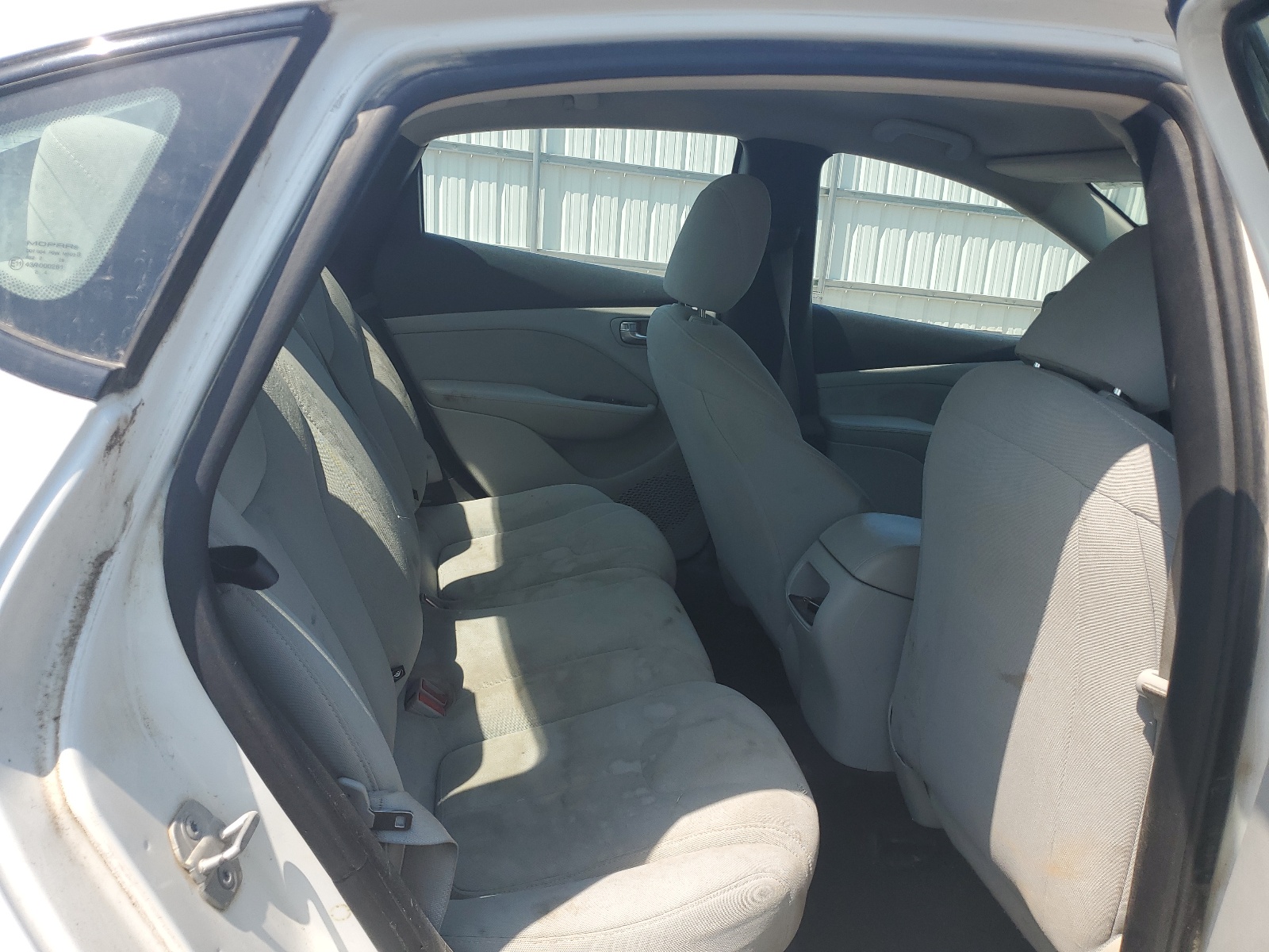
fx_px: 953
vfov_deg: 53.1
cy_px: 476
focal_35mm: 26
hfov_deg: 67.3
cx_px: 634
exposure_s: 1/1667
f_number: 1.5
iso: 50
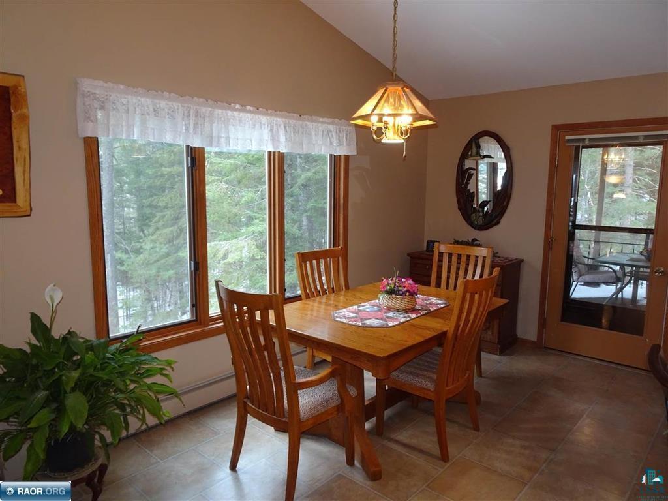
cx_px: 334
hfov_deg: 71.6
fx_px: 463
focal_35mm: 24
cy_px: 250
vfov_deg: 56.8
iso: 200
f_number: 3.5
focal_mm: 4.1
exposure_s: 1/30
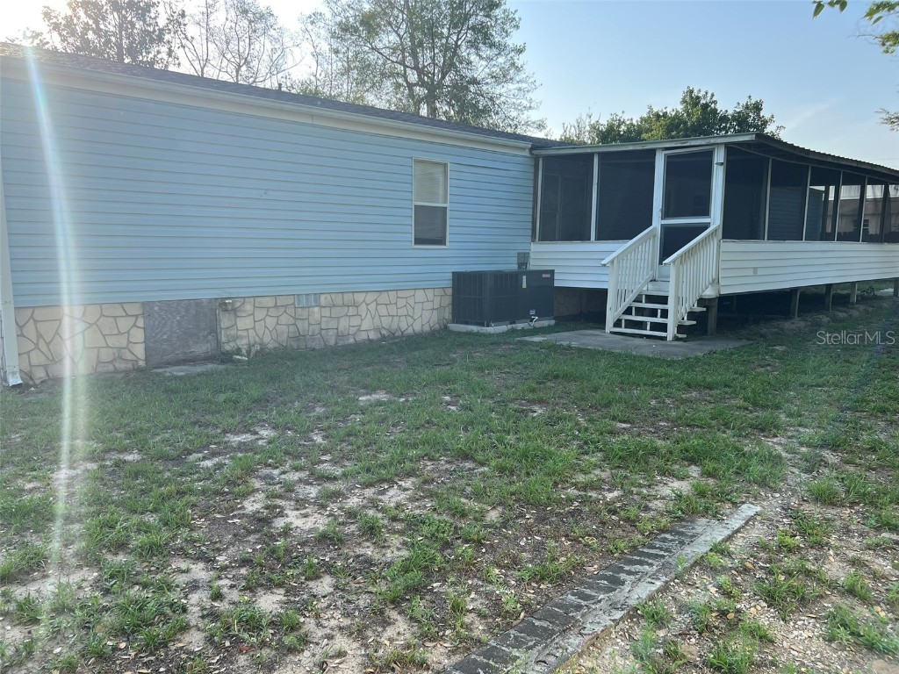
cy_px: 337
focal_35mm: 26
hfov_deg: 67.3
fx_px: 675
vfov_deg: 53.1
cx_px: 450
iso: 50
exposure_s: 1/982
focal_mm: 5.7
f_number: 1.5
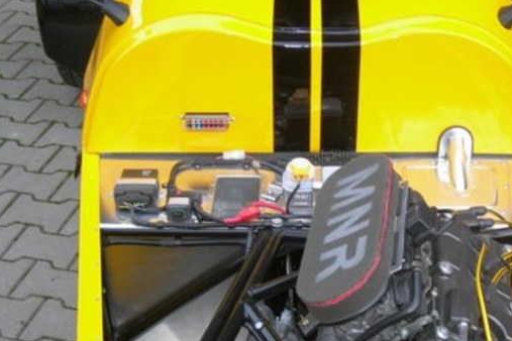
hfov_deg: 30.0
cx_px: 300
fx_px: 953
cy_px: 206
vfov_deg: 20.3
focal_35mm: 67
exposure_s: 1/30
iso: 50
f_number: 3.2
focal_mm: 10.6
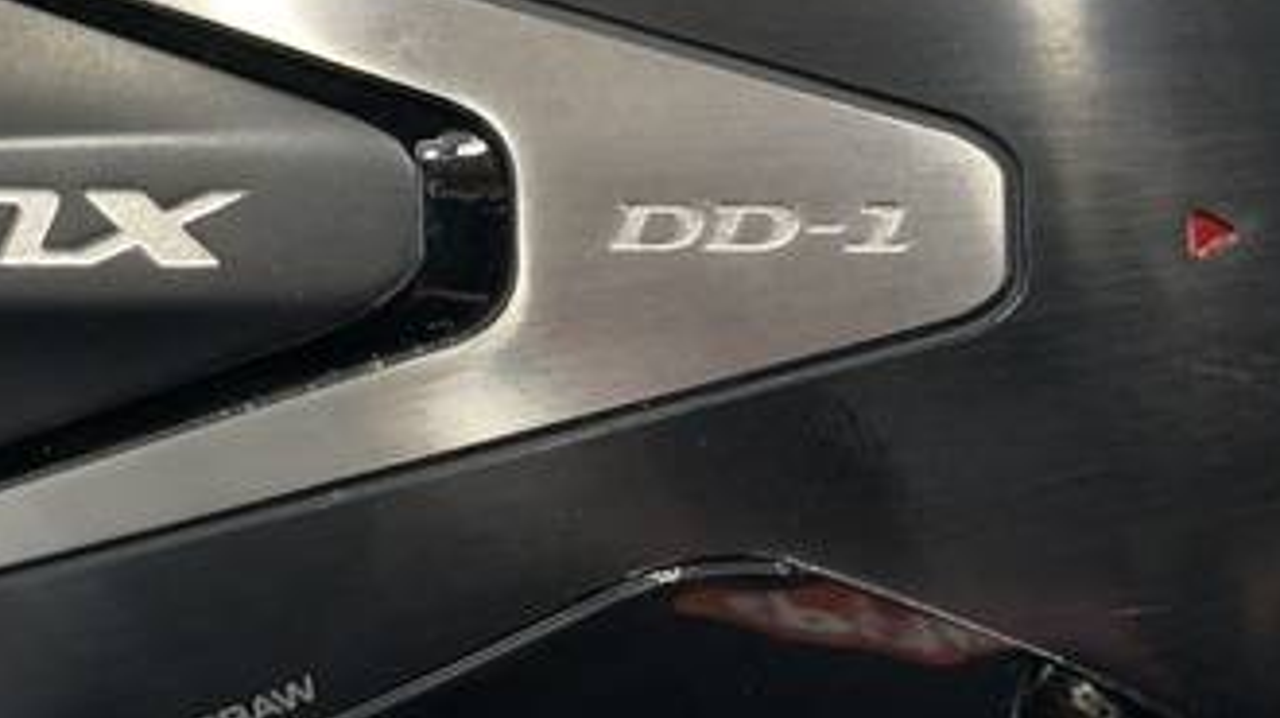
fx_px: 1865
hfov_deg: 37.6
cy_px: 198
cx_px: 458
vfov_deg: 21.6
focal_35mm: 55
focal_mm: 4.25
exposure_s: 1/60
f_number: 1.8
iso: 250
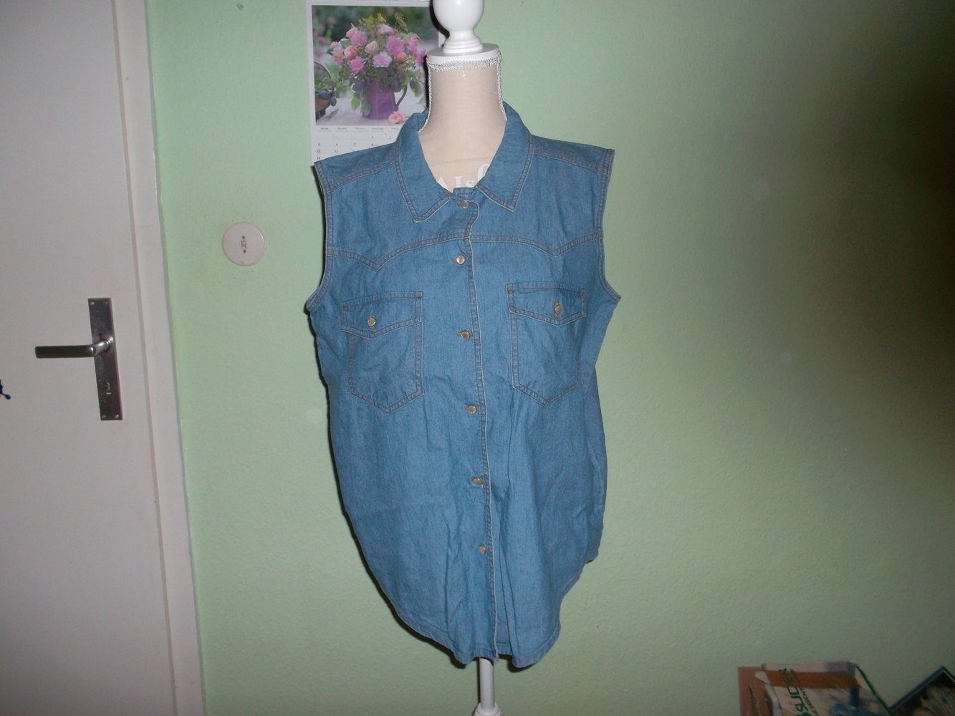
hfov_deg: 63.4
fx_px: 773
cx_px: 478
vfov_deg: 49.8
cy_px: 358
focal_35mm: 28
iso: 100
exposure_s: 1/45
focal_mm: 4.1
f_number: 3.3
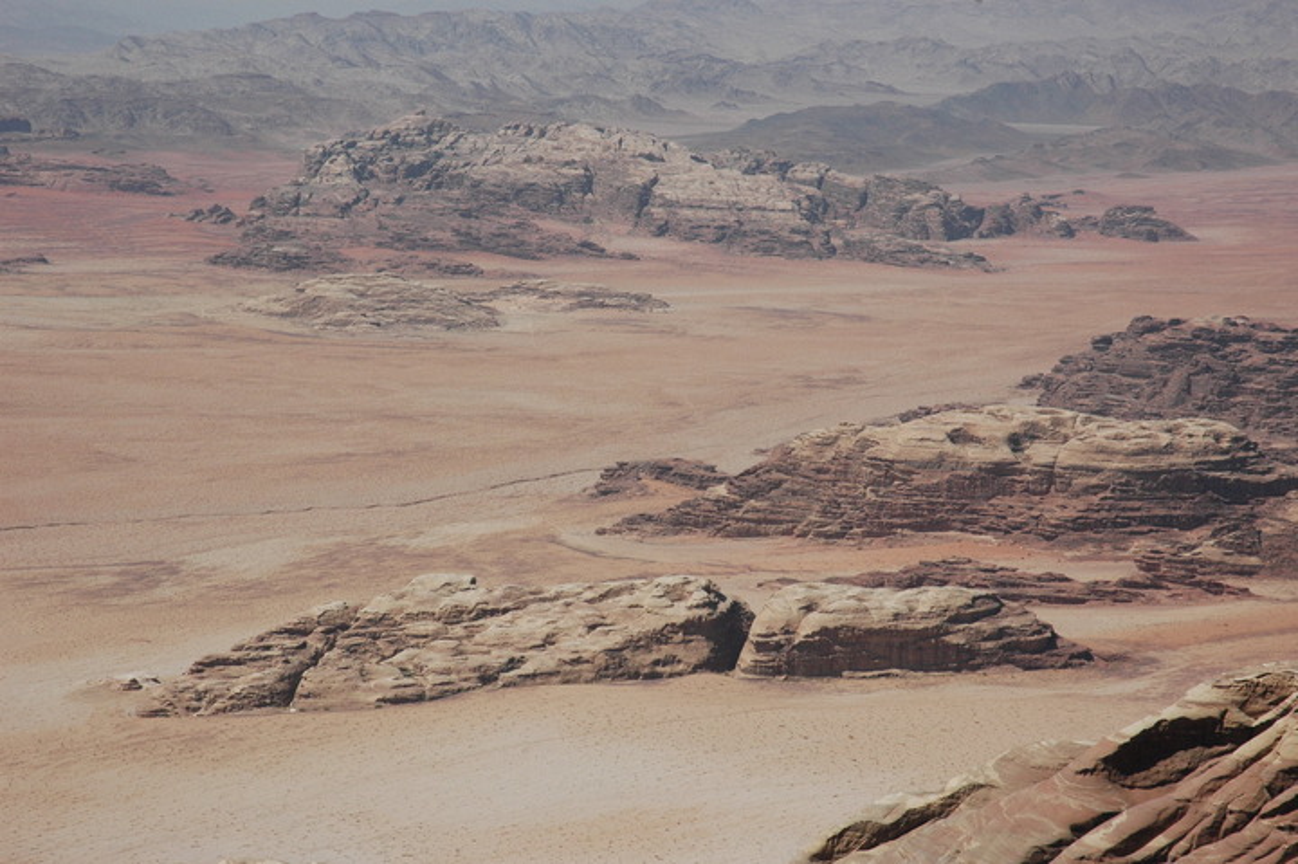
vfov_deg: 14.7
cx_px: 649
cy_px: 432
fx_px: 3351
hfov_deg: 21.9
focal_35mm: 93
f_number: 16
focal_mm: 62
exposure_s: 1/1000
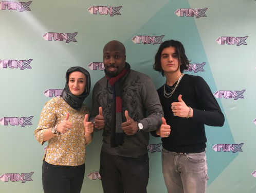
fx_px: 215
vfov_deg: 48.3
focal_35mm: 29
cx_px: 128
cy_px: 96
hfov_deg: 61.6
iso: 100
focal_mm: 4.15
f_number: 2.2
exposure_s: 1/33
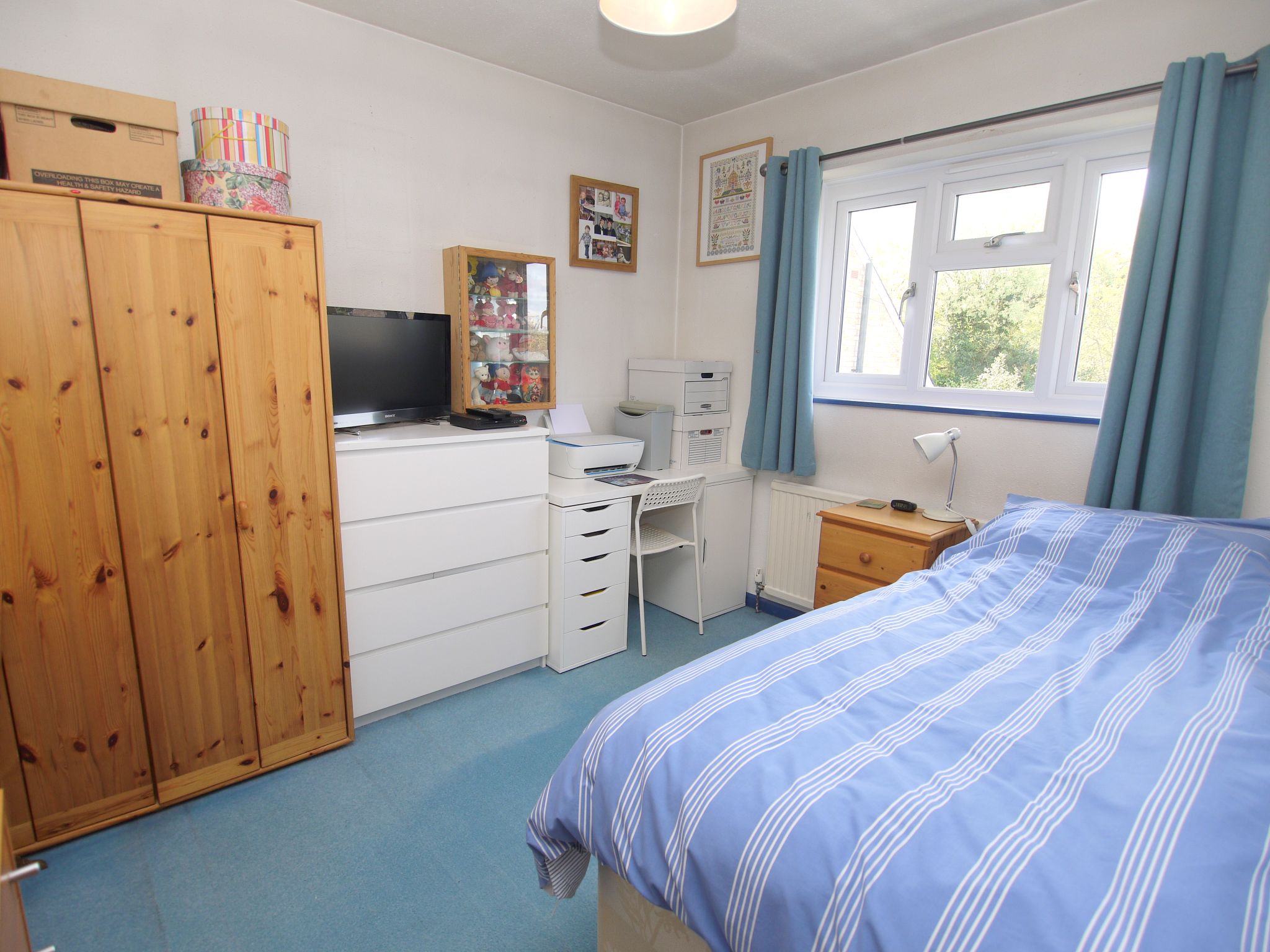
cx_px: 635
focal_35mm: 18
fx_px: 660
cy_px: 476
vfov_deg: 71.6
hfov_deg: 87.8
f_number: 4
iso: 100
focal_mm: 9
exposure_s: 1/60
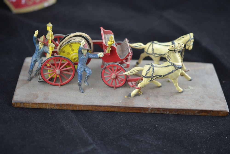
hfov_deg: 33.4
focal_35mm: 60
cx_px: 115
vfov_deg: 22.6
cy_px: 77
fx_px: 383
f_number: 3.2
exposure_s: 1/60
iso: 400
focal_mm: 40
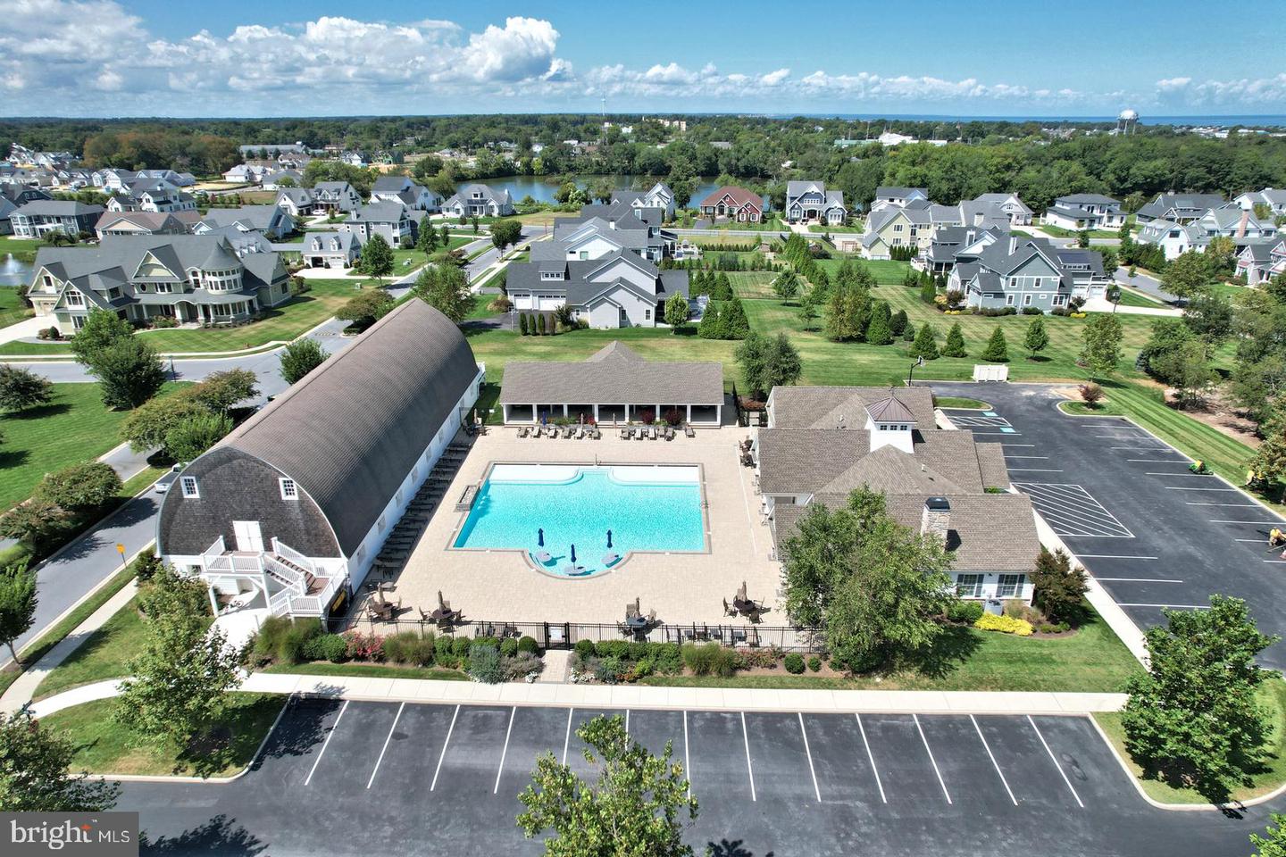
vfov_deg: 57.2
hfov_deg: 78.6
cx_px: 643
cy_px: 428
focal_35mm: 22
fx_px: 786
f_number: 2.8
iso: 100
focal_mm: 8.38
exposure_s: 1/2000
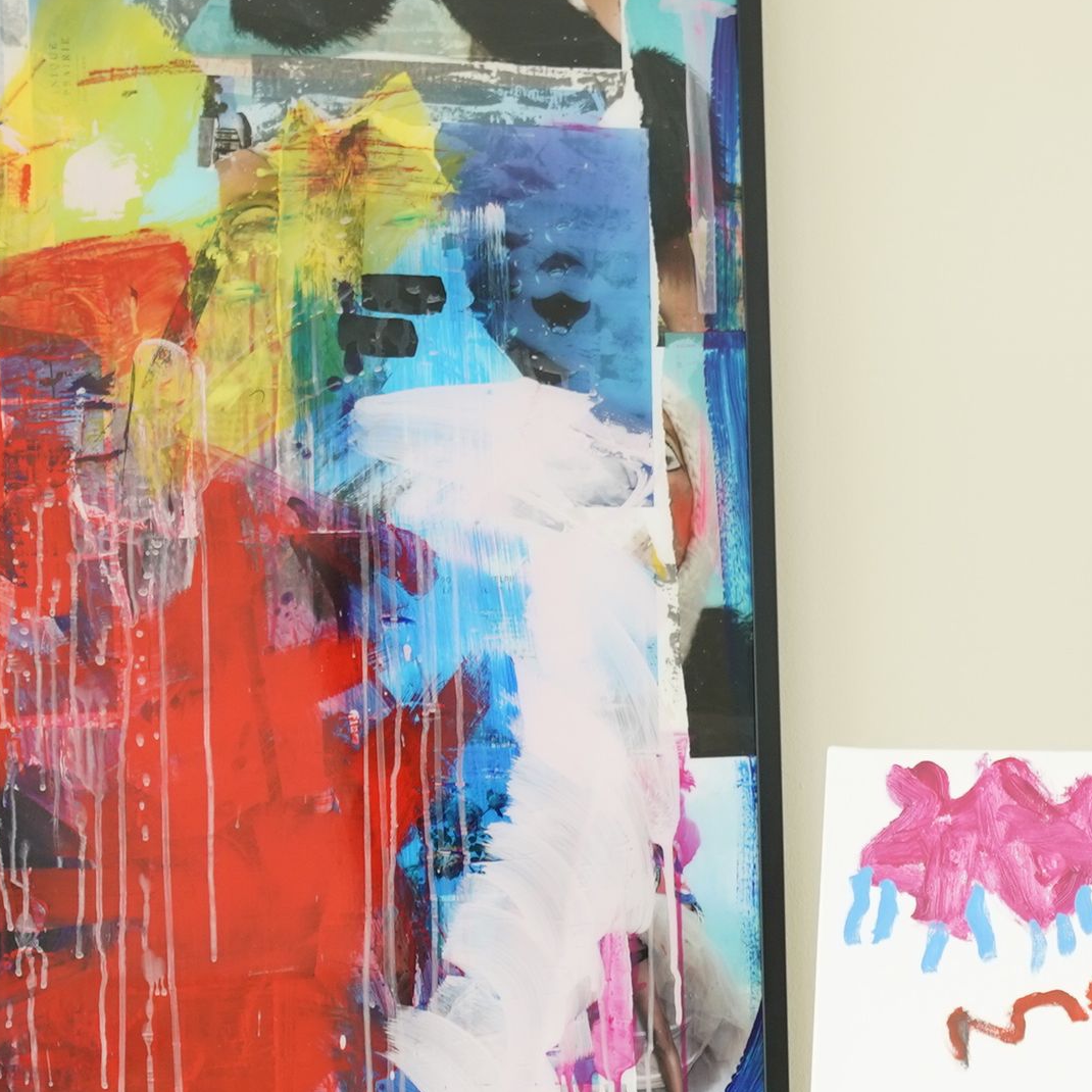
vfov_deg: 16.1
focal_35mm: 108
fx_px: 3855
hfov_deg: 15.5
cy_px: 677
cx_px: 1310
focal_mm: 34
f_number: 3.2
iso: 320
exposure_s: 1/320
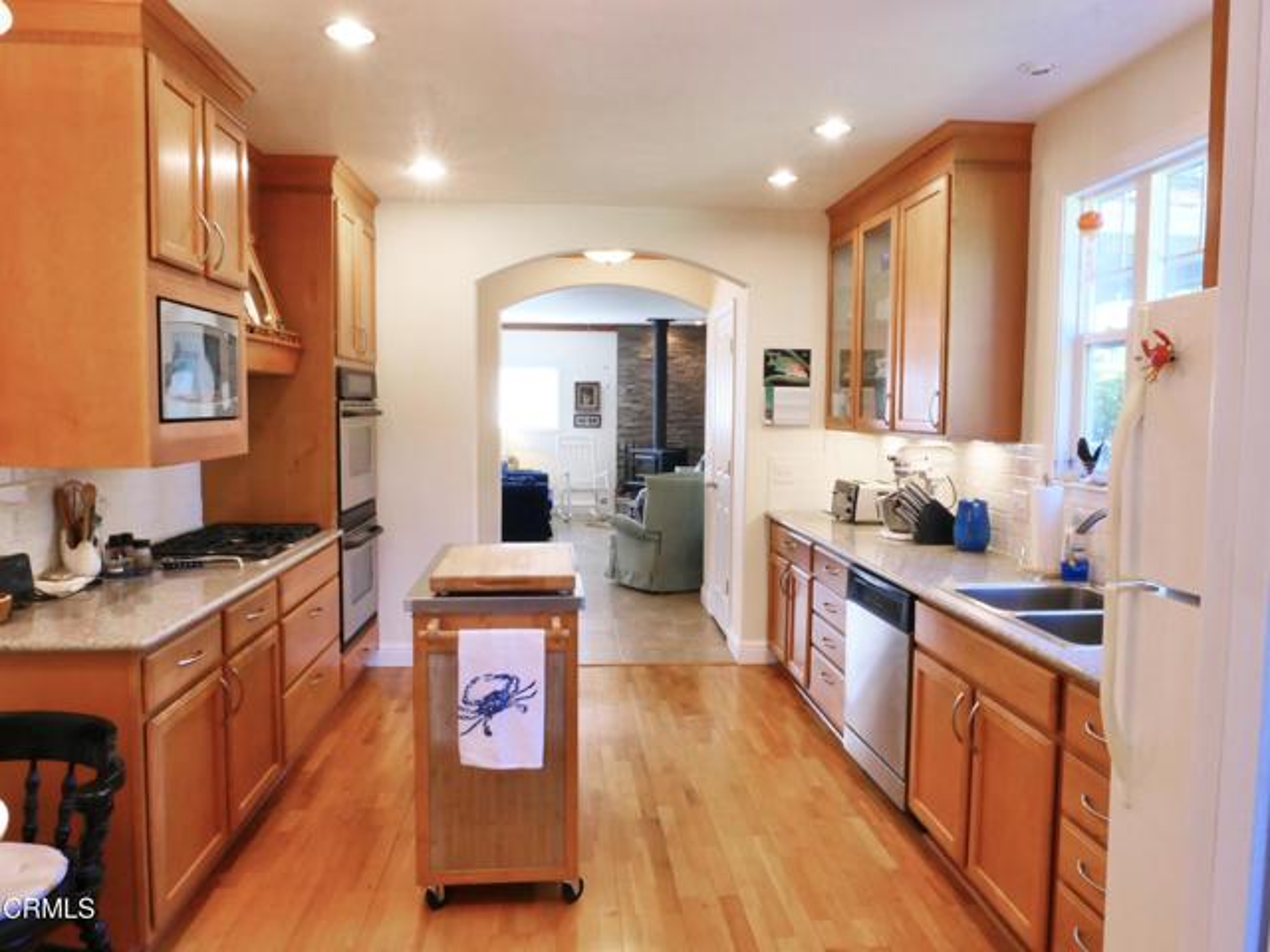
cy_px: 476
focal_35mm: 24
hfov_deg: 71.6
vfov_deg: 56.8
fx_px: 881
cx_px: 635
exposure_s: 1/8
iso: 1600
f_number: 16
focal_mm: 10.9
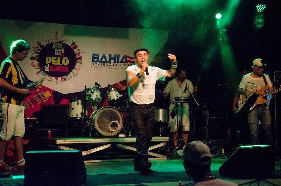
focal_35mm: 75
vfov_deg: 18.1
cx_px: 140
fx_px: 584
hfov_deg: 27.0
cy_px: 93
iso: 6400
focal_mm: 50
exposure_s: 1/640
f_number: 5
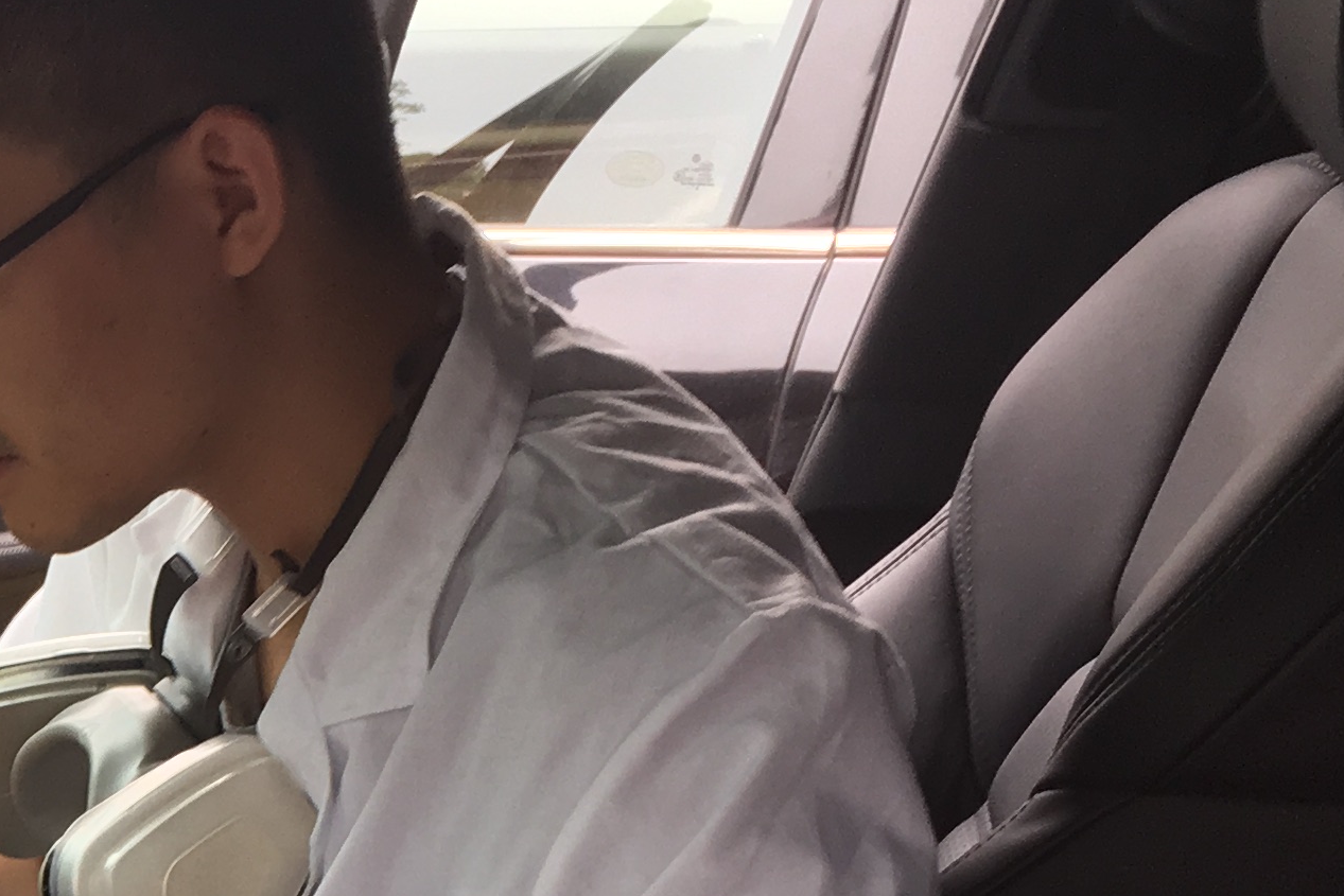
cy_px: 1170
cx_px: -299
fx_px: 3584
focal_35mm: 96
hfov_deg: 19.9
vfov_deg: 13.7
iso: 25
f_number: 2.2
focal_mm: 4.15
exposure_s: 1/100
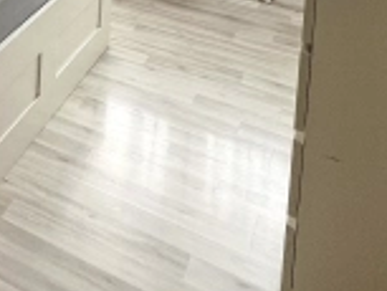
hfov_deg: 31.3
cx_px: -58
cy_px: -213
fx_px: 593
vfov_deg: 20.6
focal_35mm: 53
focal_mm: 1.57
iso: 40
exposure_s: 1/99
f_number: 1.8
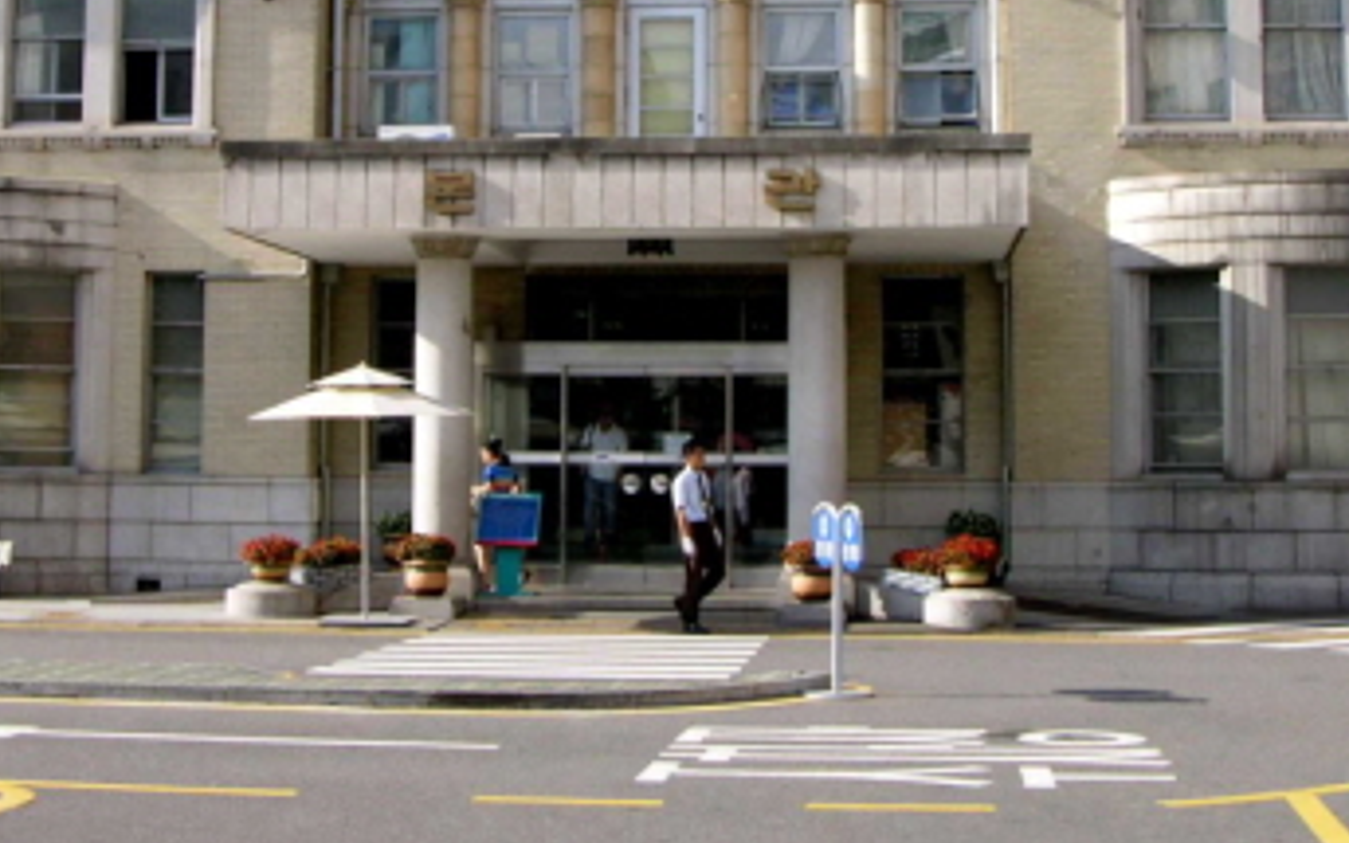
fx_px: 2426
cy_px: 149
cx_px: 604
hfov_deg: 31.0
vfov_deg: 19.5
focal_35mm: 66
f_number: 5.1
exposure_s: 1/162
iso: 50
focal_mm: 10
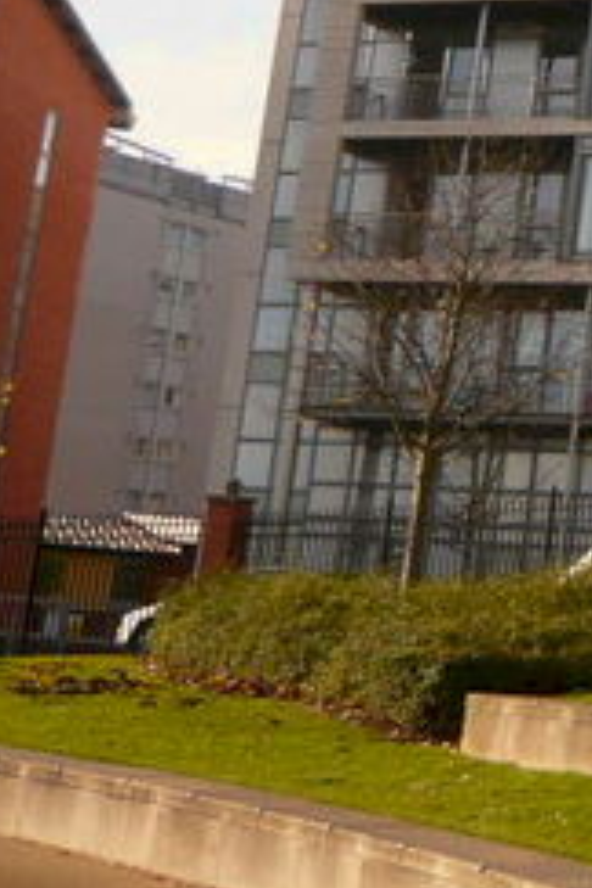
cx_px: 1202
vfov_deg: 23.6
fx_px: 2072
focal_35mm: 84
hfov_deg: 13.7
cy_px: 100
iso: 100
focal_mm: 4.6
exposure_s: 1/640
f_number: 2.8
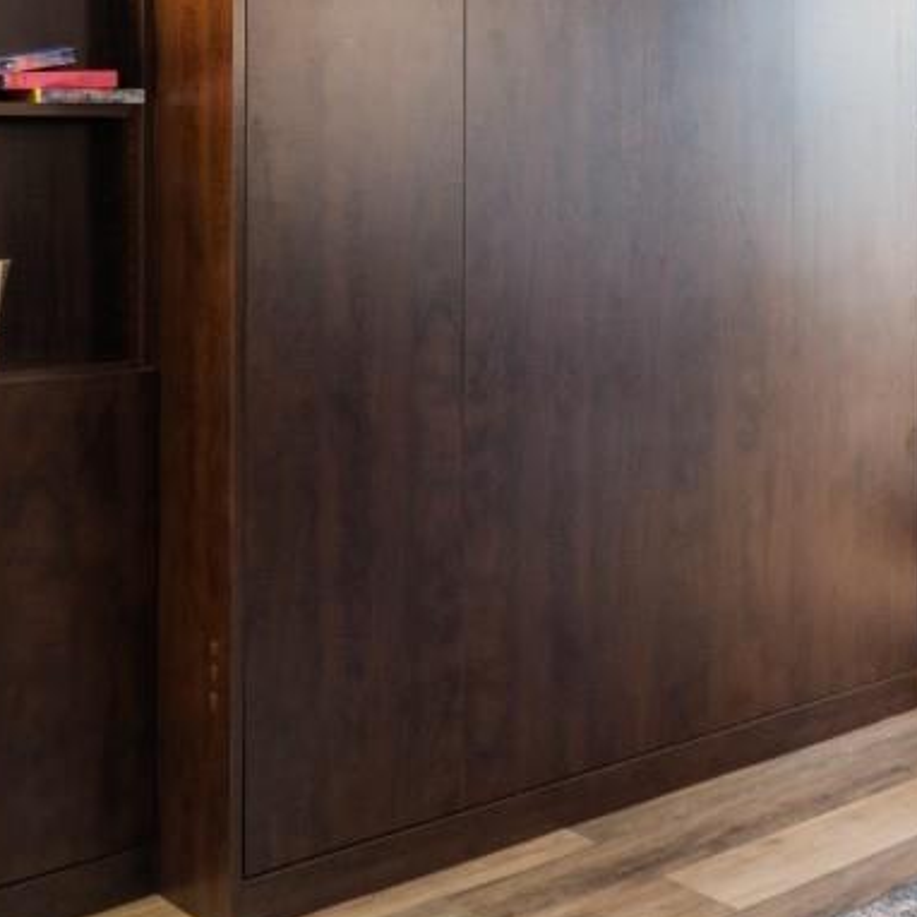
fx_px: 1618
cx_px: 723
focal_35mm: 54
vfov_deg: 30.6
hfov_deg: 30.9
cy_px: 134
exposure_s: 6
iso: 100
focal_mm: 10
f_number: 4.5
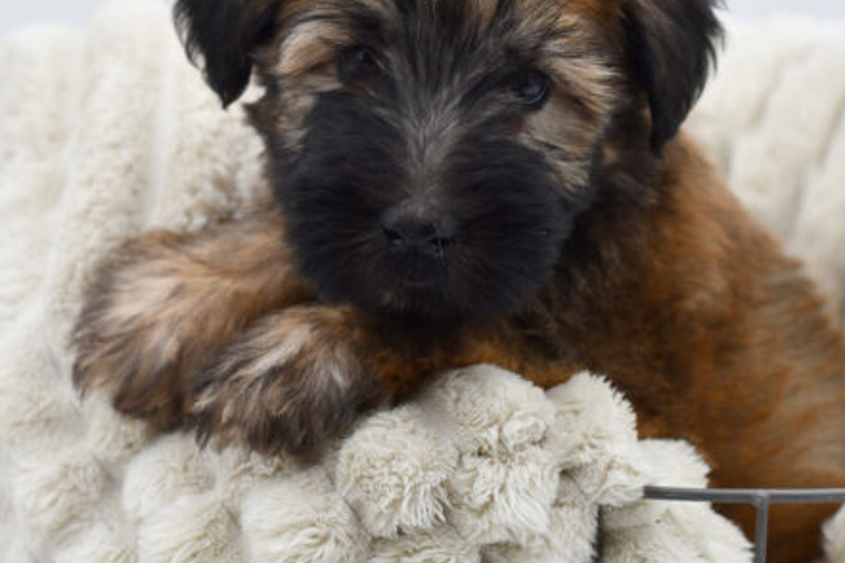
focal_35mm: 102
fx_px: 2394
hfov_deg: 20.0
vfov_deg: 13.4
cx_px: 446
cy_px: 220
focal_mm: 50
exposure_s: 1/250
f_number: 3.5
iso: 400
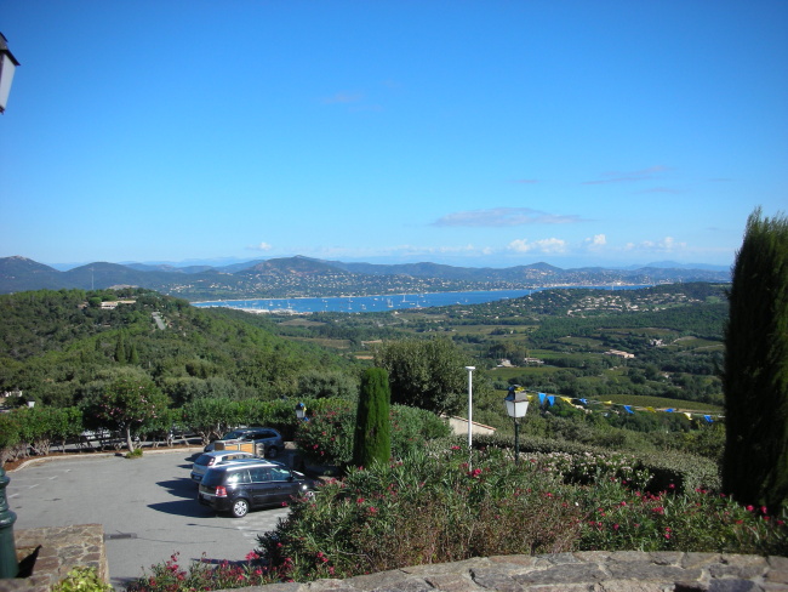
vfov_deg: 40.7
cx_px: 394
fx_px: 797
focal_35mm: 35
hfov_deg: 52.6
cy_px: 296
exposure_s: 1/84
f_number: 8.5
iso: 50
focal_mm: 5.8
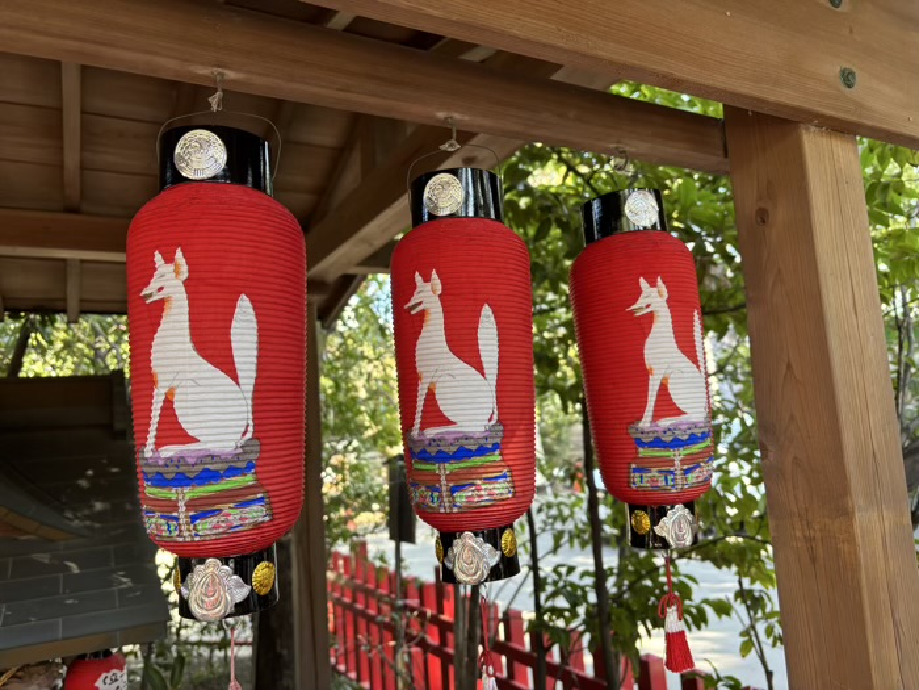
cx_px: 460
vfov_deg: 53.1
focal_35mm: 26
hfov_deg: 67.3
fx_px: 690
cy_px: 345
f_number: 1.6
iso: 125
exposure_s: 1/117
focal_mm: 5.96
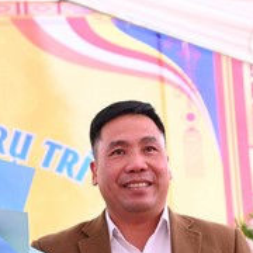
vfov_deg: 10.3
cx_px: -152
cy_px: 201
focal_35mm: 169
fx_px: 1397
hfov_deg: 10.0
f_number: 4.5
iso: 800
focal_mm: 55
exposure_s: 1/200
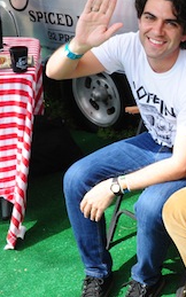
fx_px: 535
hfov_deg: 17.9
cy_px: 80
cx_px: 268
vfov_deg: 30.6
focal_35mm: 66
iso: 1000
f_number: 11
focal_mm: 28
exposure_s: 1/320
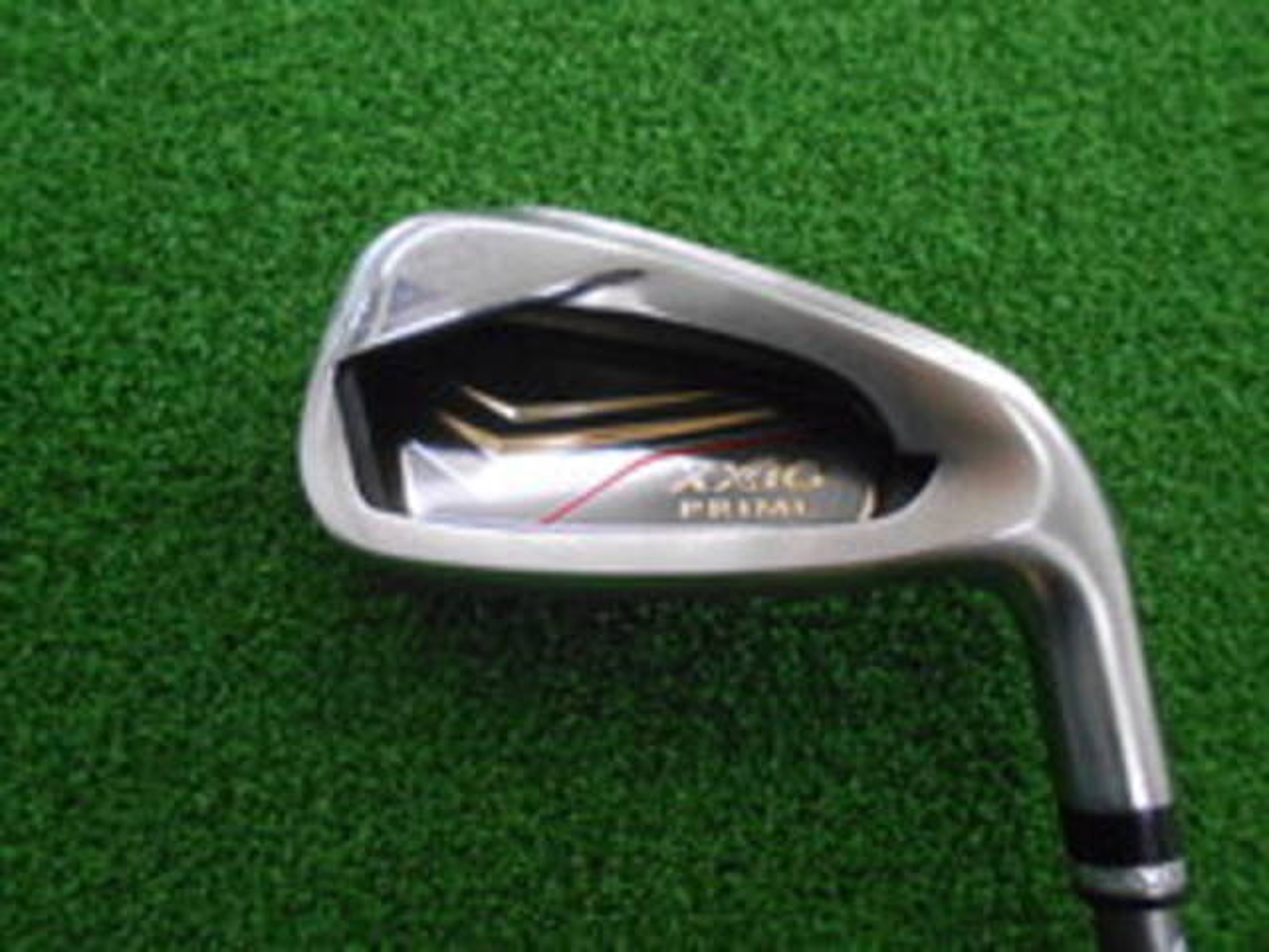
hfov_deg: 67.3
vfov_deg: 53.1
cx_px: 634
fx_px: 953
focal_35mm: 26
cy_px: 476
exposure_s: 1/200
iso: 800
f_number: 3.2
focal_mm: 4.6
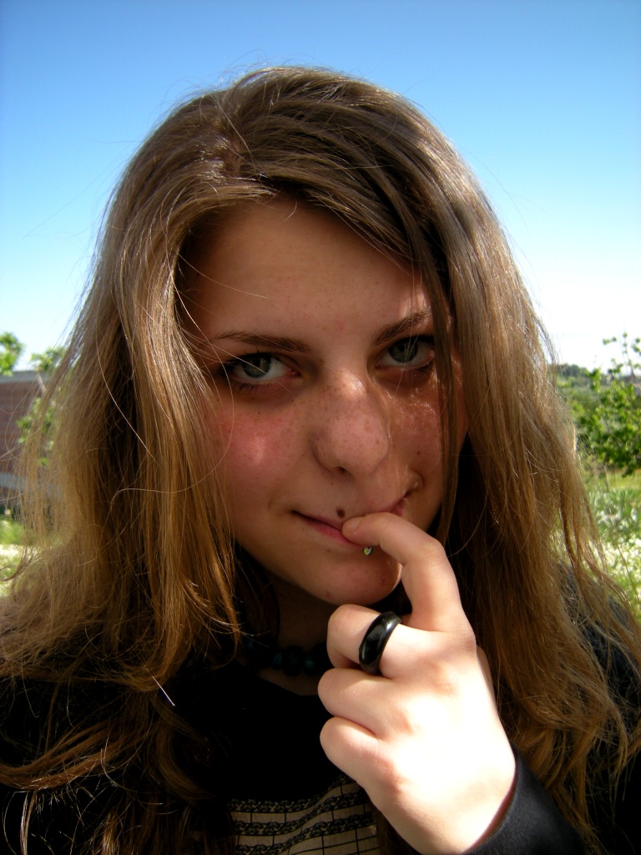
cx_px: 320
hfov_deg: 49.7
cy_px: 428
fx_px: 691
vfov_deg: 63.4
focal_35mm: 28
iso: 64
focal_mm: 4.7
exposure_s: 1/418
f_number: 2.8
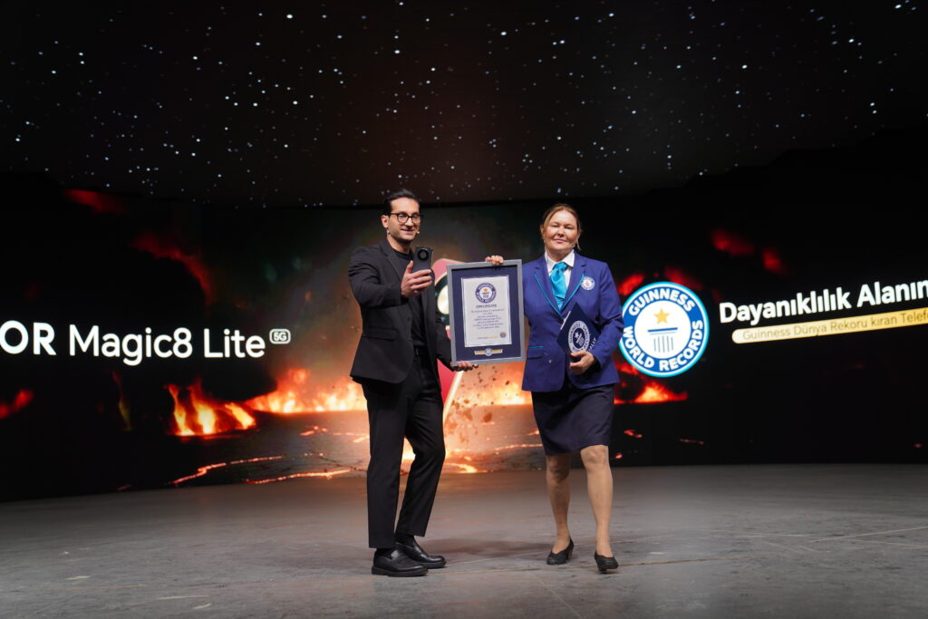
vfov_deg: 29.9
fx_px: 1160
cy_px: 310
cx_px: 464
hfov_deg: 43.6
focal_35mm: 45
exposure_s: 1/200
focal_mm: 45
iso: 400
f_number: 2.8
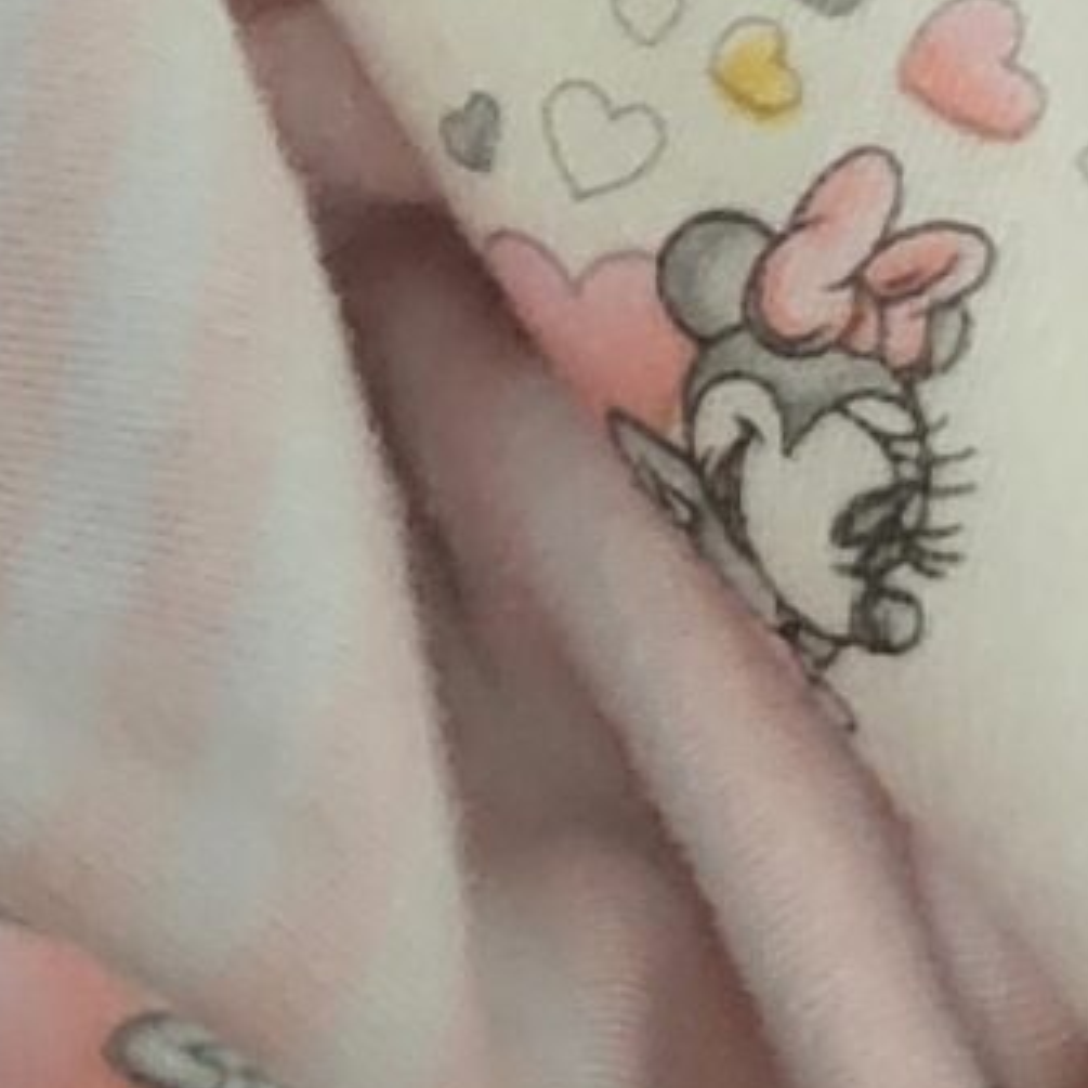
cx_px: 127
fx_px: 5761
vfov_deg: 9.5
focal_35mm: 162
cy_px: -1621
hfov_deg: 10.7
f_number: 1.8
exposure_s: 1/40
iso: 200
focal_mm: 5
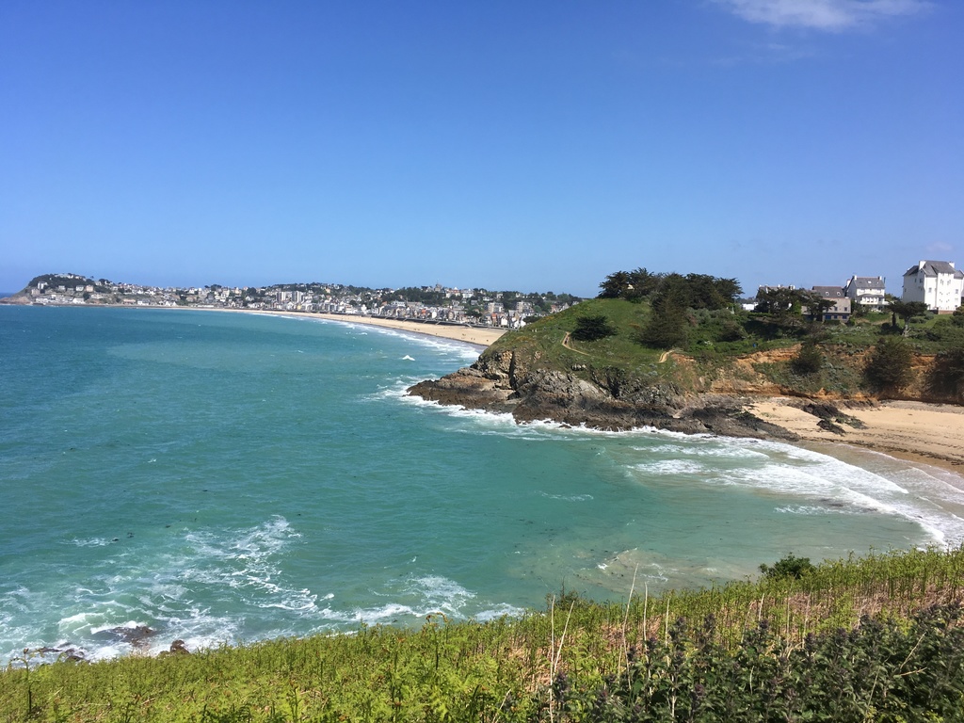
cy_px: 362
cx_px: 482
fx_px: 808
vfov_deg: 48.2
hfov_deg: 61.7
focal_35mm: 29
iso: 25
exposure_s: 1/1748
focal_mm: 4.15
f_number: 2.2
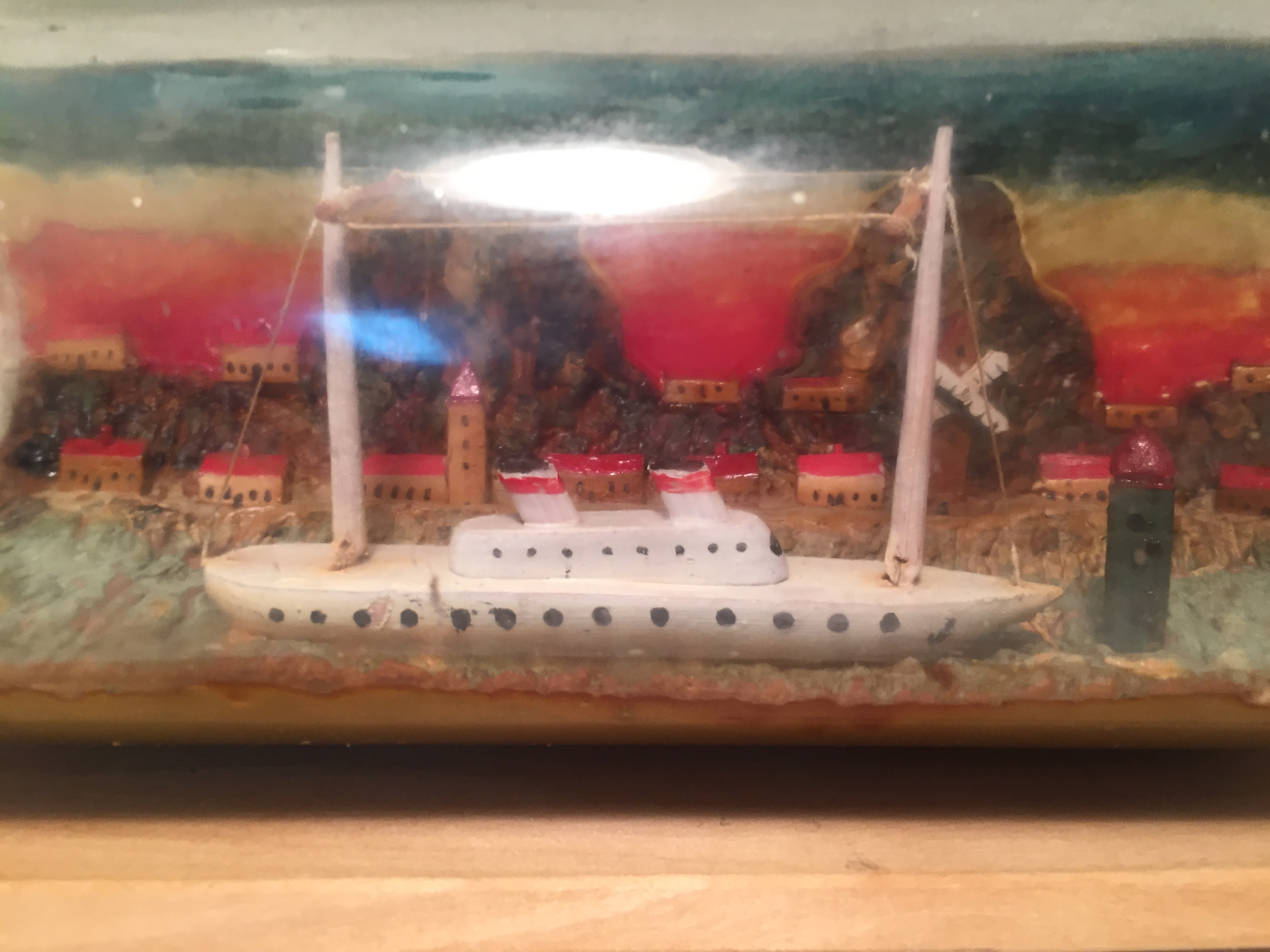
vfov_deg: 48.2
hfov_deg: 61.7
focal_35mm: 29
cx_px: 635
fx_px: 1064
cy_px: 476
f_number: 2.2
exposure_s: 1/30
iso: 32
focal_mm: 4.15
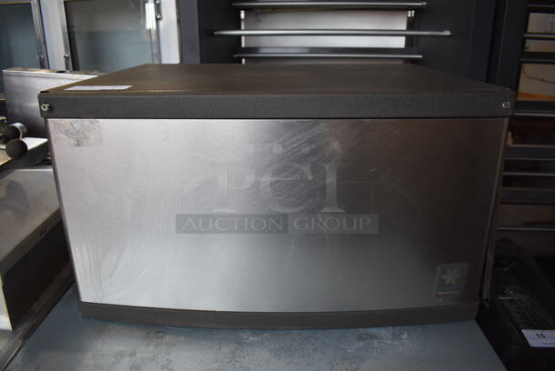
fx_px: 417
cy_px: 186
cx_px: 278
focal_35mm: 27
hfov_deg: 67.3
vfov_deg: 48.0
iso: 800
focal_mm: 18
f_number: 3.5
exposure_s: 1/200
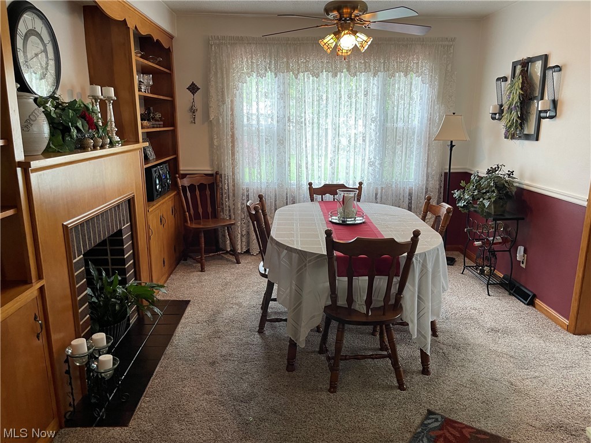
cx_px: 296
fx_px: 444
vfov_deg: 53.1
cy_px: 222
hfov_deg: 67.3
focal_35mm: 26
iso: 100
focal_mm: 5.1
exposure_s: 1/60
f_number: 1.6
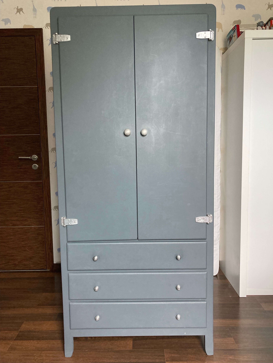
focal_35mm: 28
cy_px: 182
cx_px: 136
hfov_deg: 49.7
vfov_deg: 63.4
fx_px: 294
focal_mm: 3.99
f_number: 1.8
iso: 250
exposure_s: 1/60
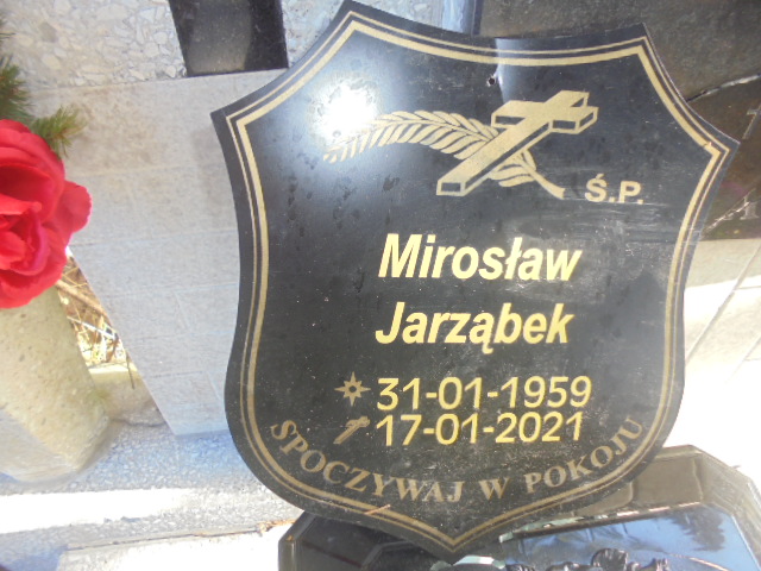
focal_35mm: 26
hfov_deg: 67.3
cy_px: 286
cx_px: 380
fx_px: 572
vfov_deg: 53.1
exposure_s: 1/30
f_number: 3.5
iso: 100
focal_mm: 4.6
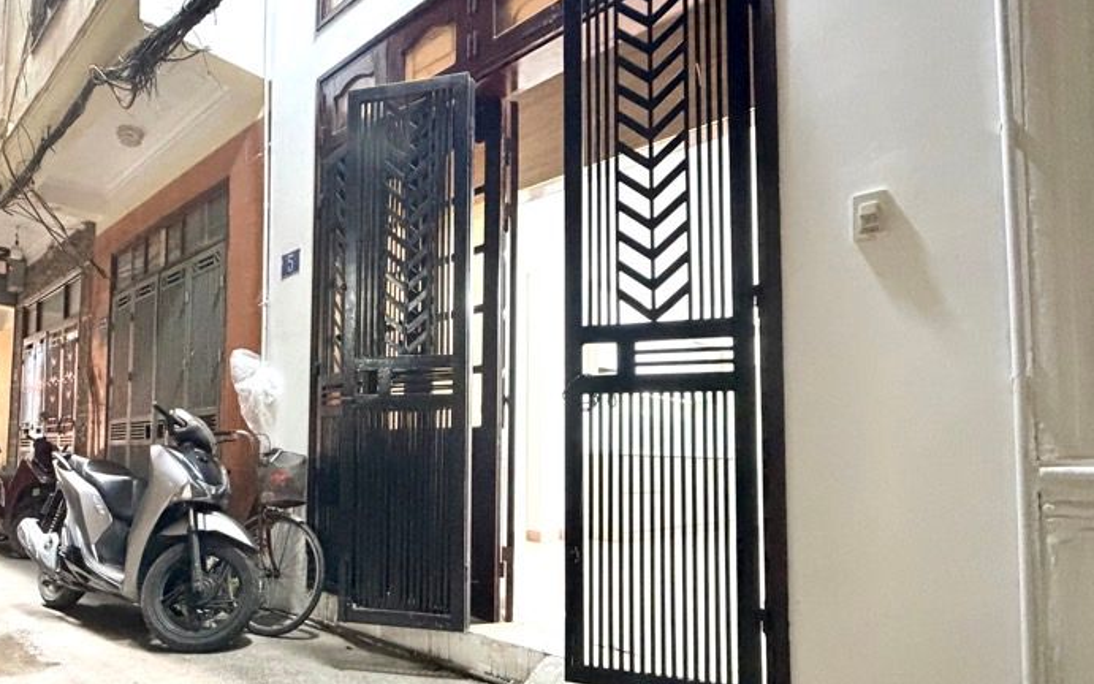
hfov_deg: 77.3
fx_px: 656
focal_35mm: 22
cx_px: 372
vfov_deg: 54.6
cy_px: 418
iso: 1000
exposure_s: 1/33
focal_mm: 2.22
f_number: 2.2
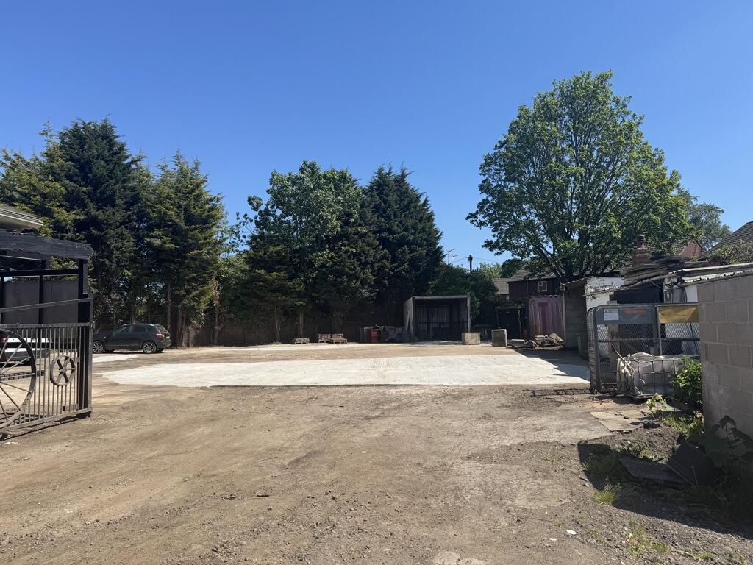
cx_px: 376
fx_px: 522
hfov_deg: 71.6
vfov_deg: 56.8
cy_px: 282
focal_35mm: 24
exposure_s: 1/4049
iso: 80
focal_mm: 6.76
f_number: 1.78
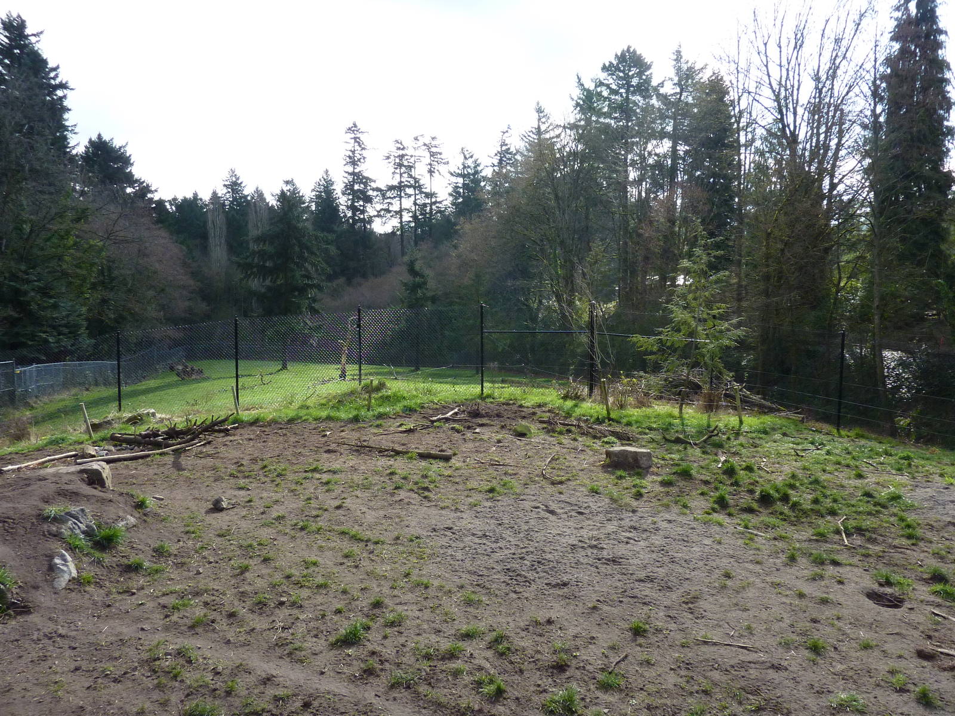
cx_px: 478
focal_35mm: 25
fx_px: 690
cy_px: 358
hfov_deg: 69.4
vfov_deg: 54.9
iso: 200
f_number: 3.3
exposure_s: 1/500
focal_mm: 4.1
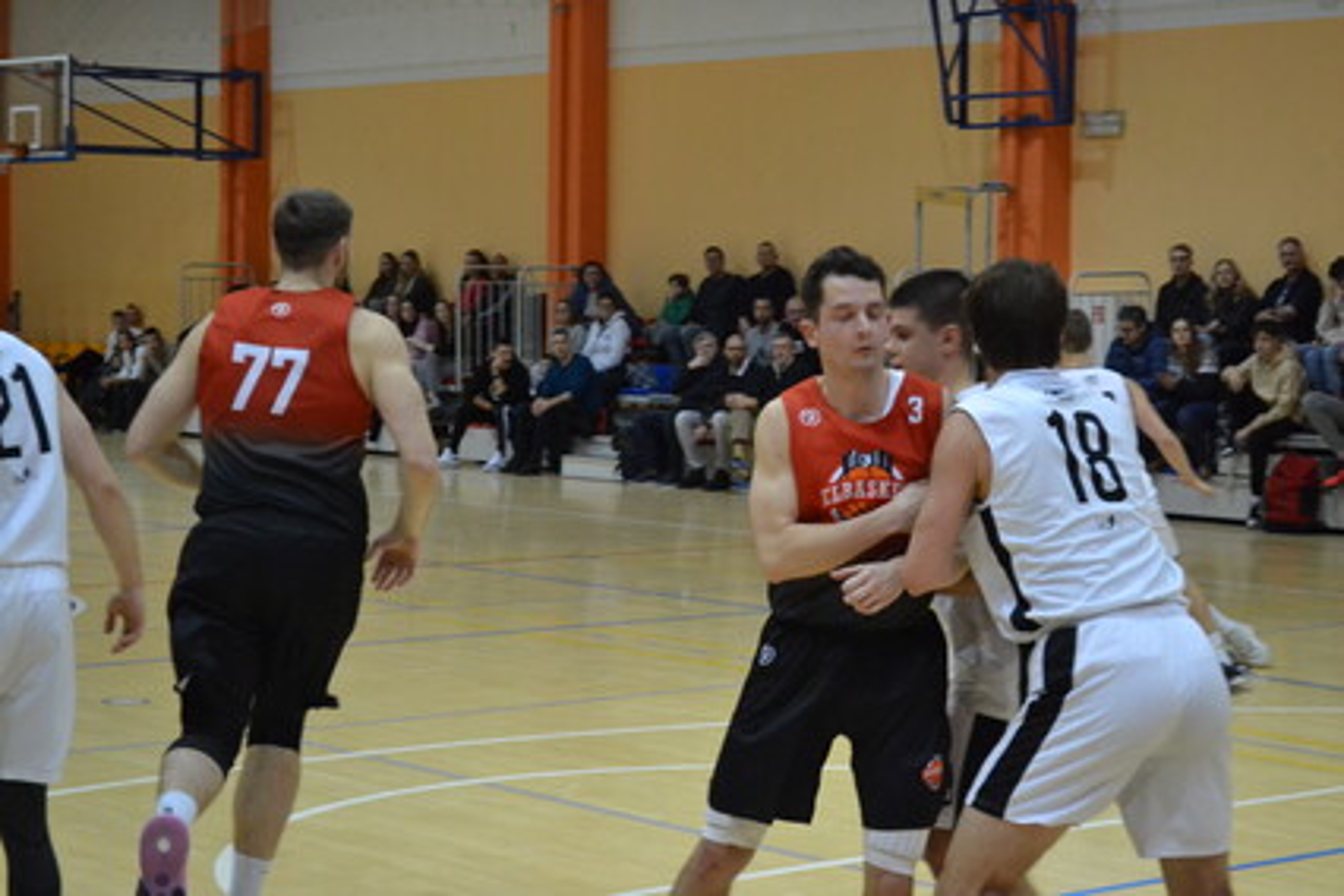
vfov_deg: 16.6
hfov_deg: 24.6
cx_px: 672
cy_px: 448
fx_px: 3080
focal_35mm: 82
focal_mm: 55
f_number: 5.6
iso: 3200
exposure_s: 1/200
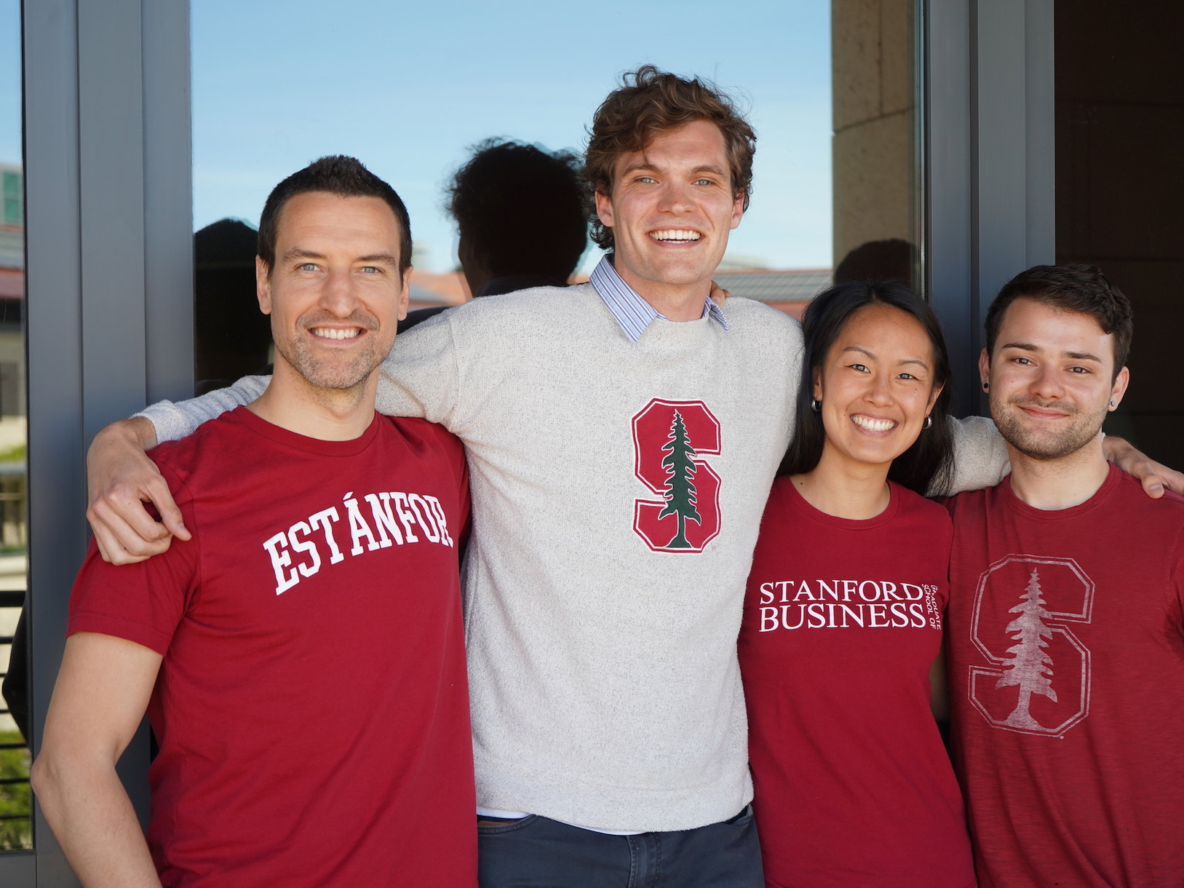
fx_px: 2018
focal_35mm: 59
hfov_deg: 32.7
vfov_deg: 24.8
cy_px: 457
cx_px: 672
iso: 100
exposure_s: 1/60
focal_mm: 52
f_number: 5
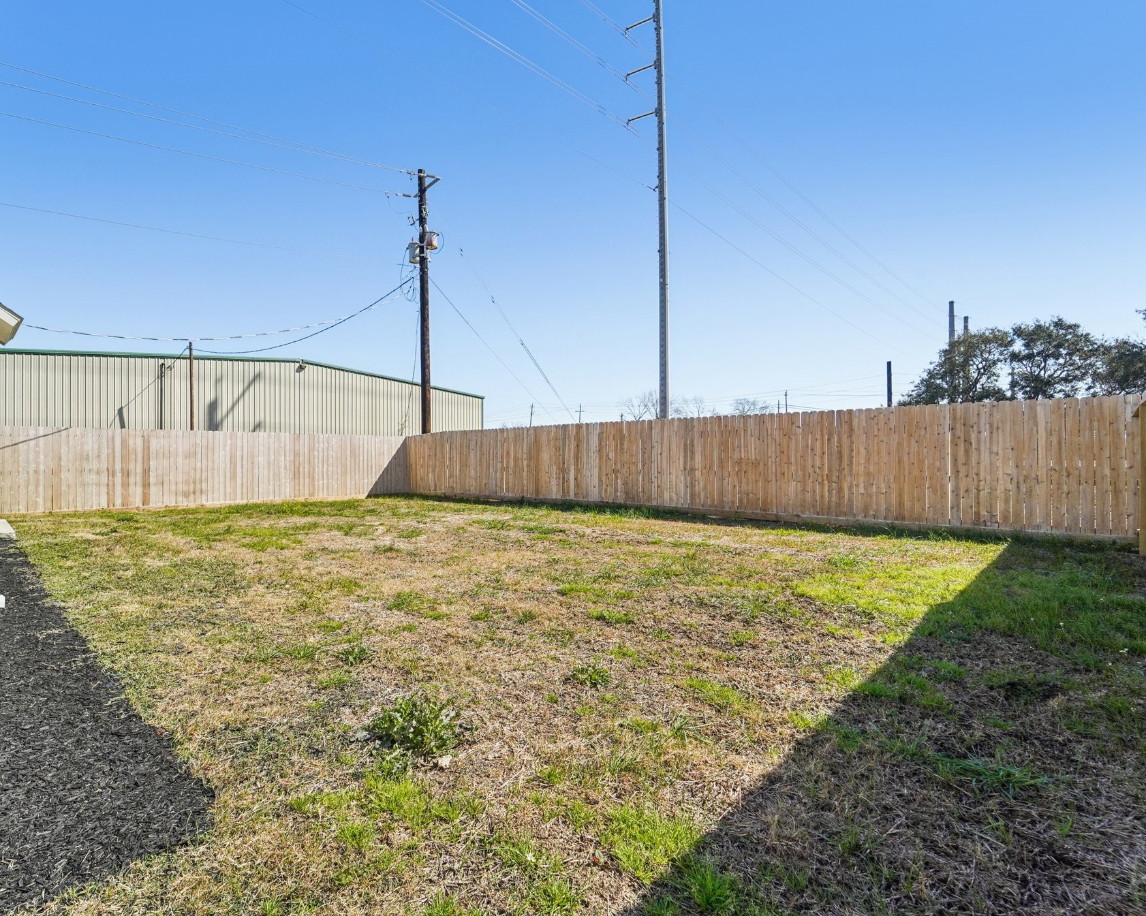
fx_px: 543
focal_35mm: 16
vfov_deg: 80.4
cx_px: 510
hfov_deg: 92.8
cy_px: 463
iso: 500
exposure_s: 1/2500
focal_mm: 14
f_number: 8
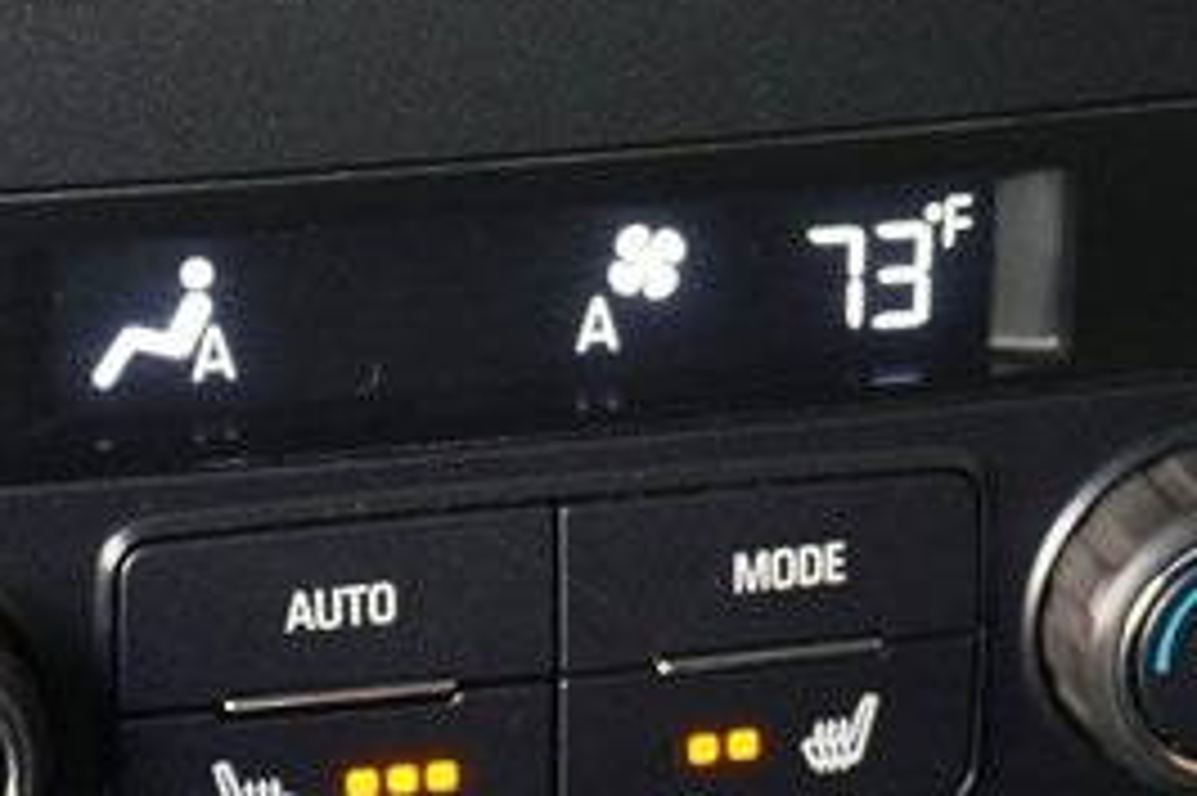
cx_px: 356
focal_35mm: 150
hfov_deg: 13.7
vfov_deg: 9.1
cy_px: 564
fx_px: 4984
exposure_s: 1/40
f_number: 4.5
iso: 800
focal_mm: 26
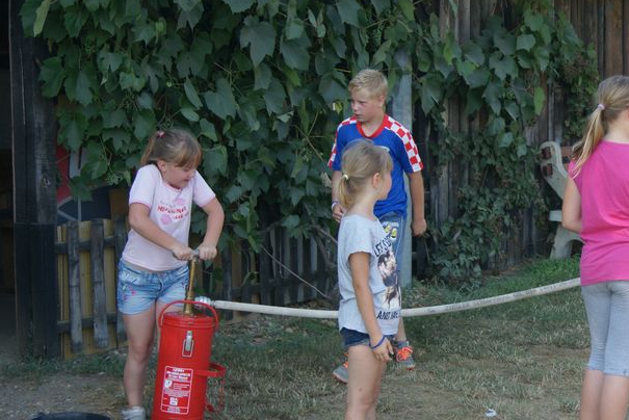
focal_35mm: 89
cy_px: 226
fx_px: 1553
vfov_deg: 15.4
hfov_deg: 22.5
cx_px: 531
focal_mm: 35
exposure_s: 1/320
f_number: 5.6
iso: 200
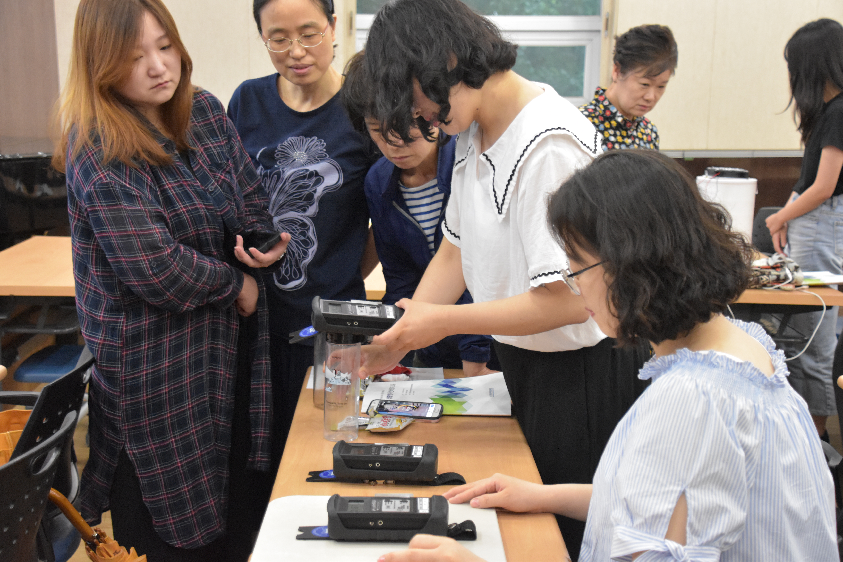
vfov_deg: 23.8
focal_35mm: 57
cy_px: 281
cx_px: 422
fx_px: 1335
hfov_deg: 35.1
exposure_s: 1/100
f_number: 5
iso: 4000
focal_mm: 38
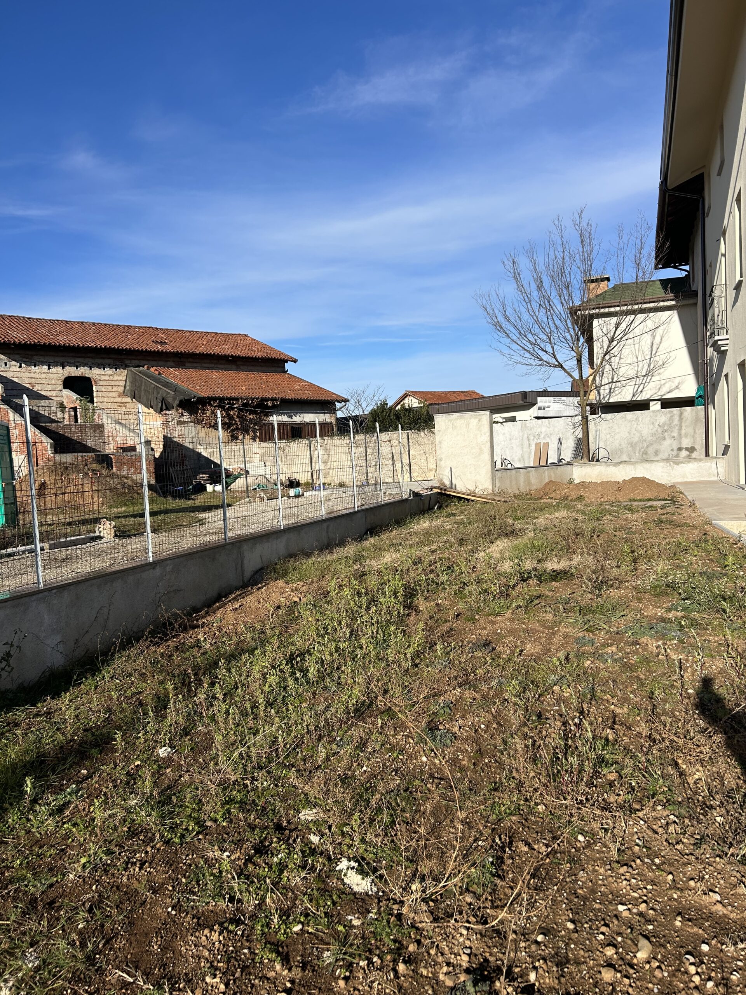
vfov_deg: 67.3
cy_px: 498
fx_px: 747
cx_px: 373
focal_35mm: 26
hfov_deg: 53.1
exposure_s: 1/4630
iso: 50
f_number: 1.5
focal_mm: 5.7
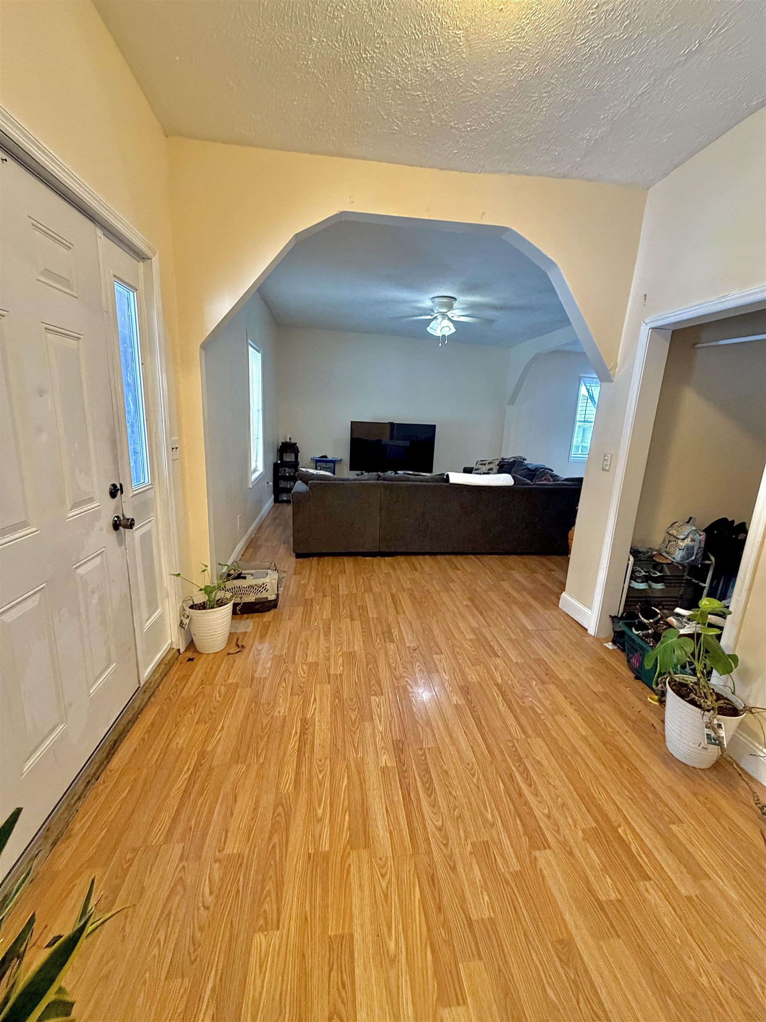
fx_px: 413
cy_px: 511
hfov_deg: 85.7
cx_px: 383
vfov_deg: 102.1
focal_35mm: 14
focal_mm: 2.22
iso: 400
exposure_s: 1/60
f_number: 2.2
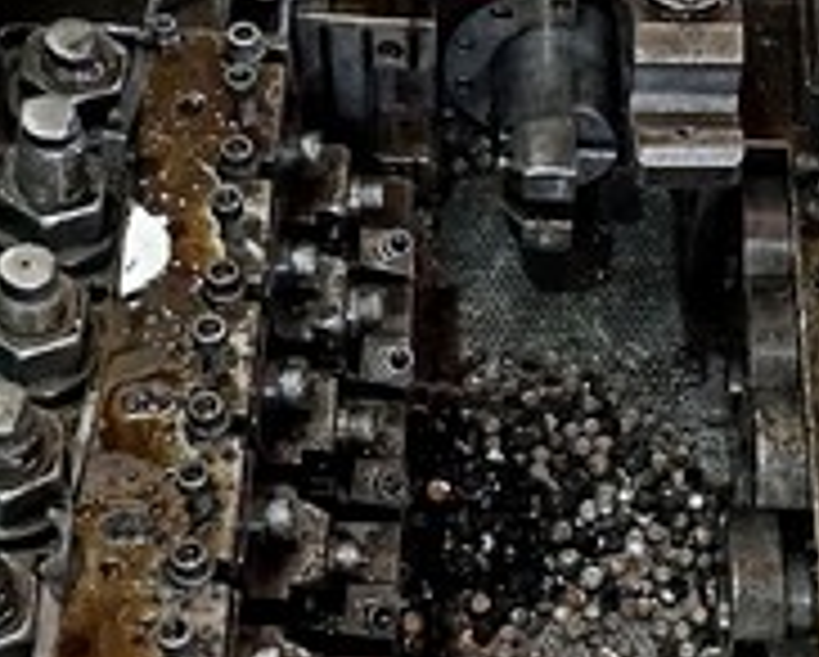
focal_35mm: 65
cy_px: 428
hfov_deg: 27.7
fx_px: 1577
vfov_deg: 23.4
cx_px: 788
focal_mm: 28
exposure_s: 1/125
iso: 12800
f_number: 3.5
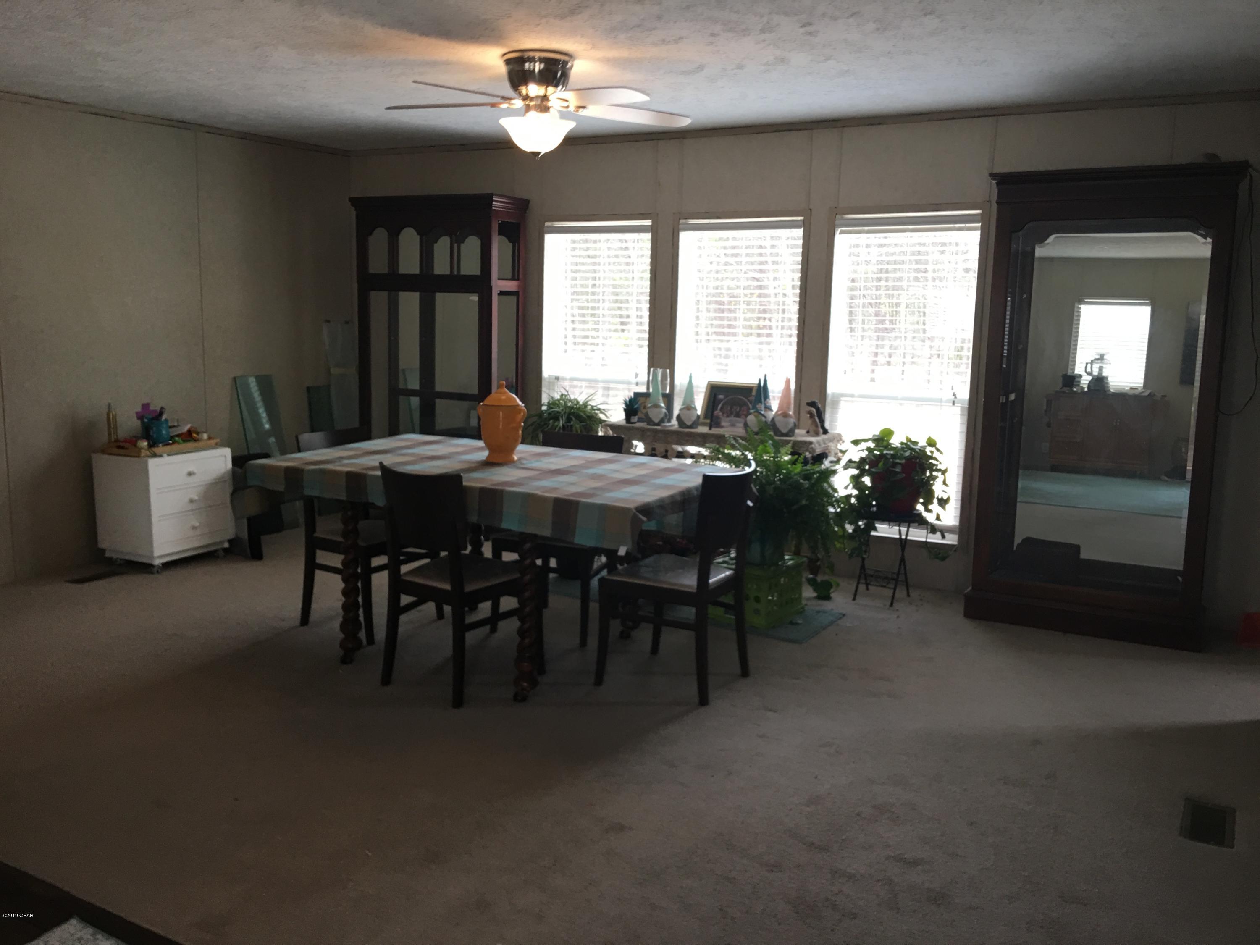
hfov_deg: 61.7
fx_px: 1056
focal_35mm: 29
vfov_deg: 48.2
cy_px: 472
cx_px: 630
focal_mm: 4.15
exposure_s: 1/30
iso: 32
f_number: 2.2
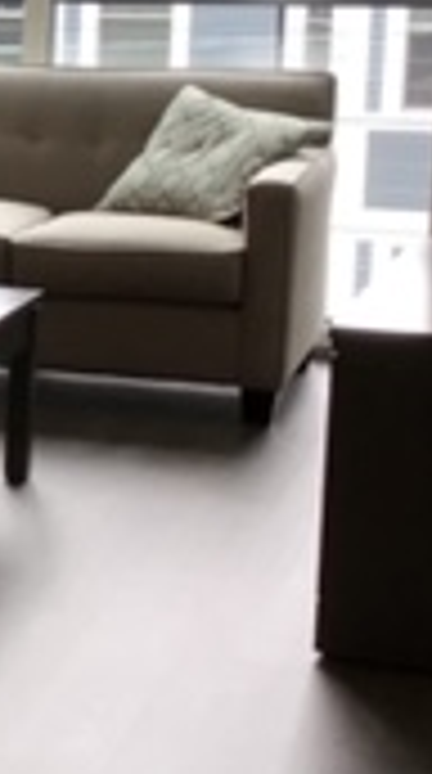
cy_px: 261
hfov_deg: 8.3
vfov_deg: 17.0
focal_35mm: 126
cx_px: -783
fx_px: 2581
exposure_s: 1/60
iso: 25
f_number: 2.4
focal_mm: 3.3
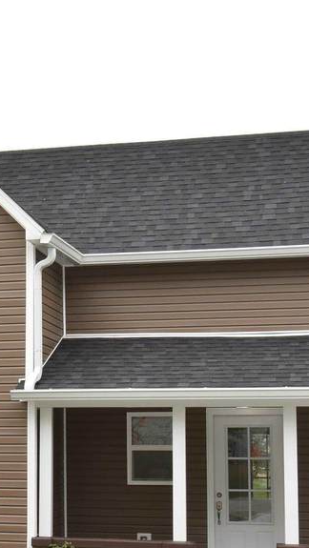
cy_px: 347
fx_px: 1018
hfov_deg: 17.1
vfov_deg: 30.0
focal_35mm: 70
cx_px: 48
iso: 400
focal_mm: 20
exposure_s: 1/60
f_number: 13
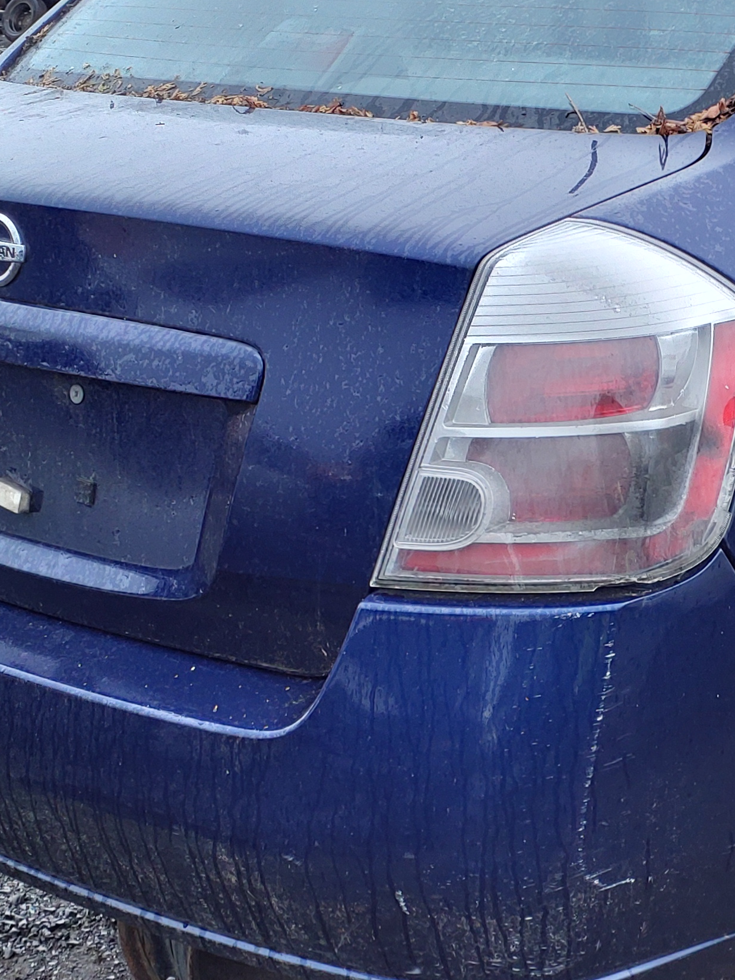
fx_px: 1840
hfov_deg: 22.0
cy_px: 484
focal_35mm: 65
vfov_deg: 29.8
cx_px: 676
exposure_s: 1/60
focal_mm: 3.58
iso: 50
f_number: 1.9
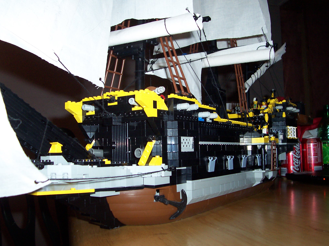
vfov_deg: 38.7
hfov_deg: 50.1
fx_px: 352
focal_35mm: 37
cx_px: 164
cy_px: 123
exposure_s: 1/60
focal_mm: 5.6
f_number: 2.8
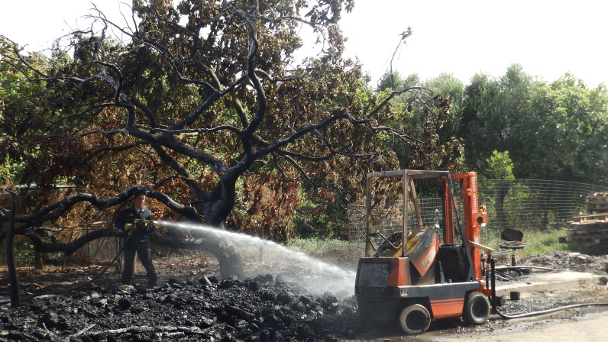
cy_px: 207
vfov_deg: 20.7
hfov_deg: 36.0
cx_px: 305
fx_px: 935
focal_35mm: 58
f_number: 4.4
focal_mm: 9.6
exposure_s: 1/200
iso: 80
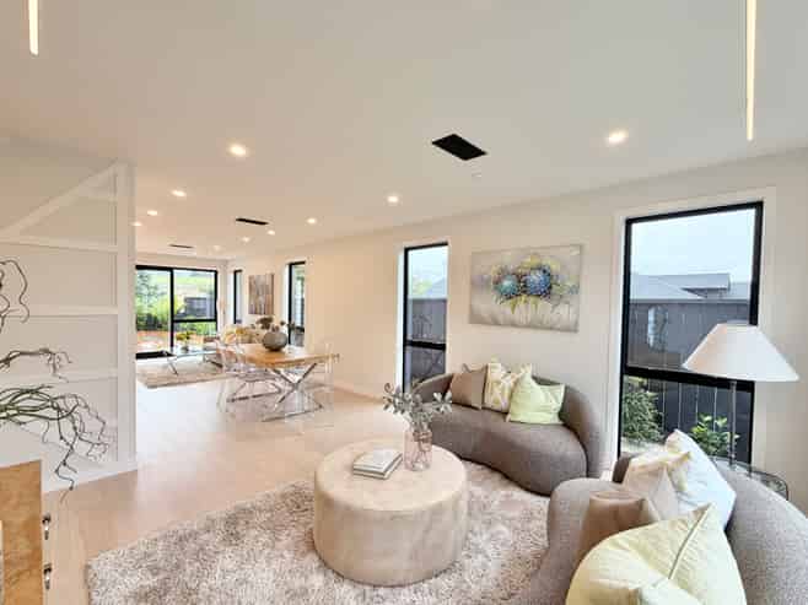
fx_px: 327
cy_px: 302
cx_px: 404
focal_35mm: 14
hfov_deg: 102.1
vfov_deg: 85.6
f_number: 2.2
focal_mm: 2.22
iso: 64
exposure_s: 1/121
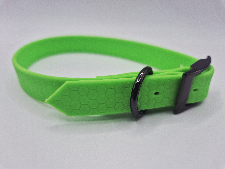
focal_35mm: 23
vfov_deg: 58.9
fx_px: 149
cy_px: 84
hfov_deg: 73.9
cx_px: 112
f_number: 1.8
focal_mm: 5.4
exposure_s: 1/213
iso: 32
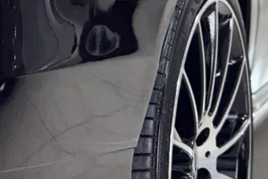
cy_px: 34
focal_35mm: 494
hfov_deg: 4.2
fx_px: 3679
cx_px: 34
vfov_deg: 2.8
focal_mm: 15.66
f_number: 2.8
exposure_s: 1/33
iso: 500
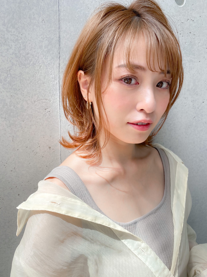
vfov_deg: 67.3
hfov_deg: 53.1
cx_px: 104
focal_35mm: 26
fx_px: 207
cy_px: 138
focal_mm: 4.25
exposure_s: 1/320
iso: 32
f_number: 1.8
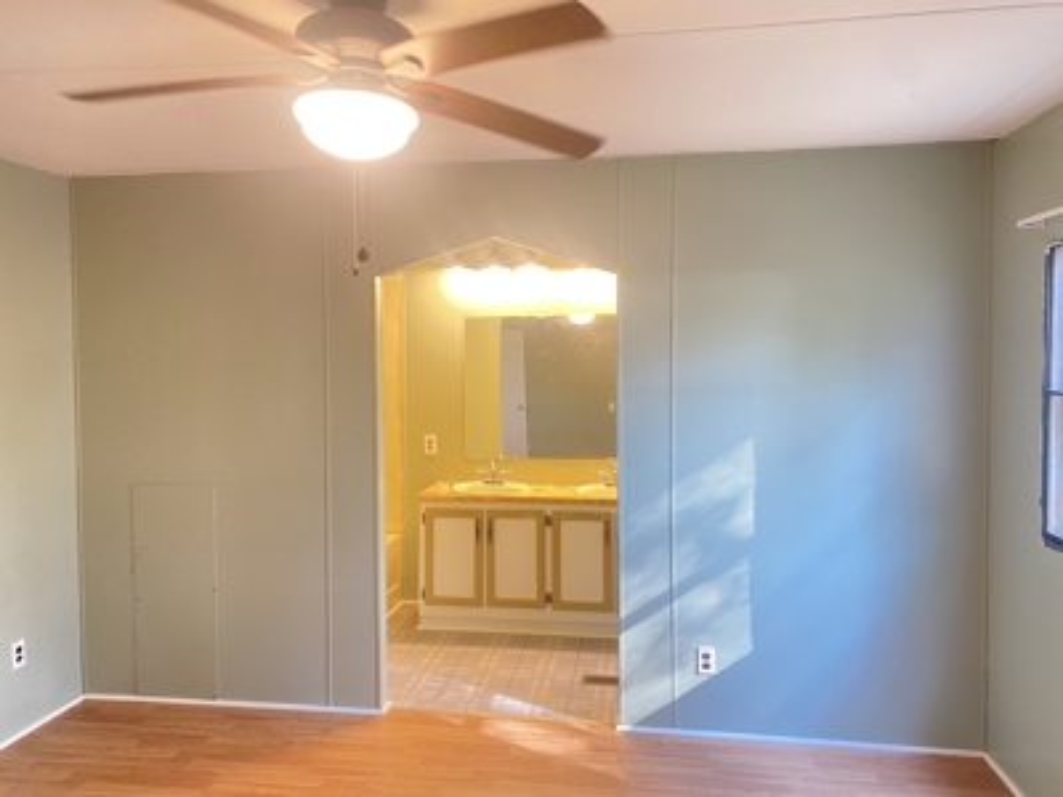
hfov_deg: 67.3
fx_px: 798
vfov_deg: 53.1
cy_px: 398
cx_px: 532
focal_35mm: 26
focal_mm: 4.25
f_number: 1.8
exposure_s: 1/60
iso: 250
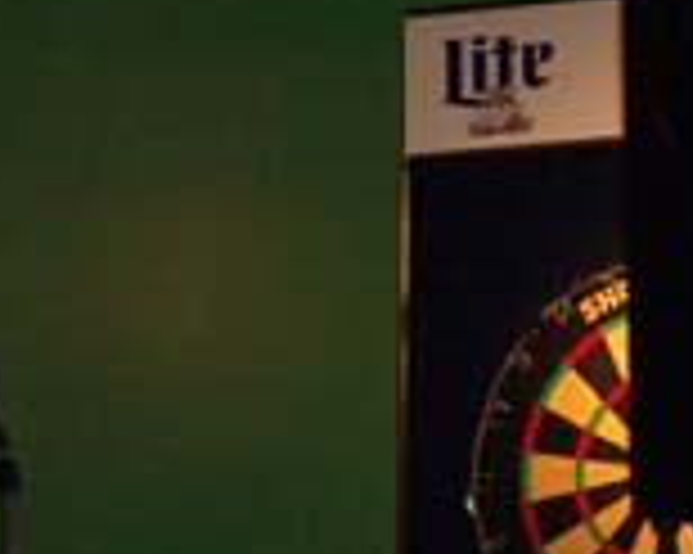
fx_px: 7707
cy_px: 743
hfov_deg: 5.1
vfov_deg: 4.1
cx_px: 99
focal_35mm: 376
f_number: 4.8
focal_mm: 24
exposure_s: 1/90
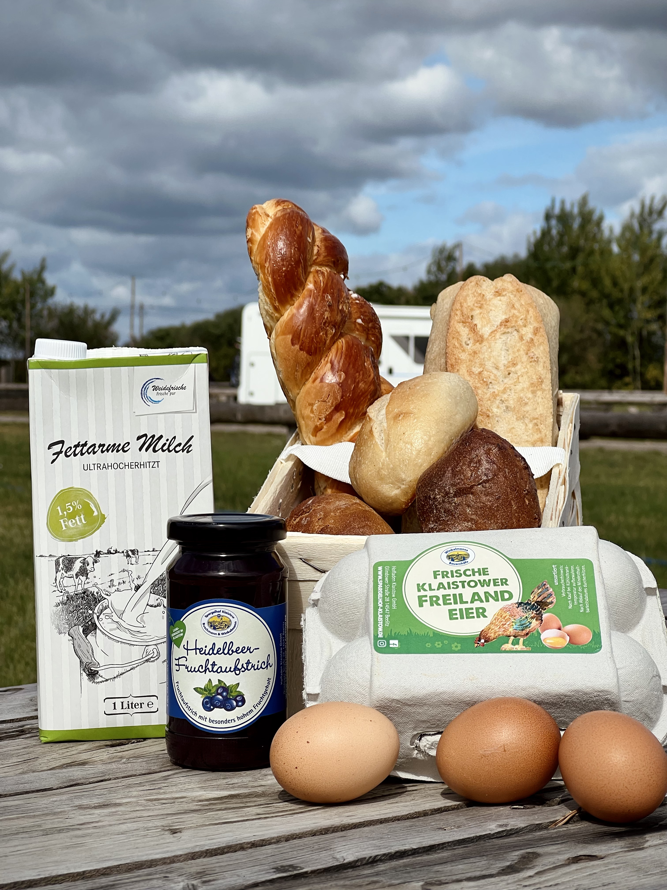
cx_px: 334
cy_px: 445
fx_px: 1978
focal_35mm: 77
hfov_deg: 19.1
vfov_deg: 25.3
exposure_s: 1/1309
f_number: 2.8
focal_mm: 9
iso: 32
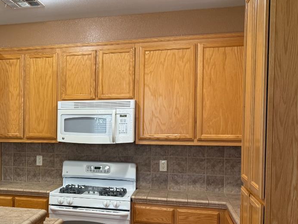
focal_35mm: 52
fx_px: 448
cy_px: 137
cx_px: 6
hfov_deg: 33.9
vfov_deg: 28.0
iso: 160
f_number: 1.78
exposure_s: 1/60
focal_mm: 6.76
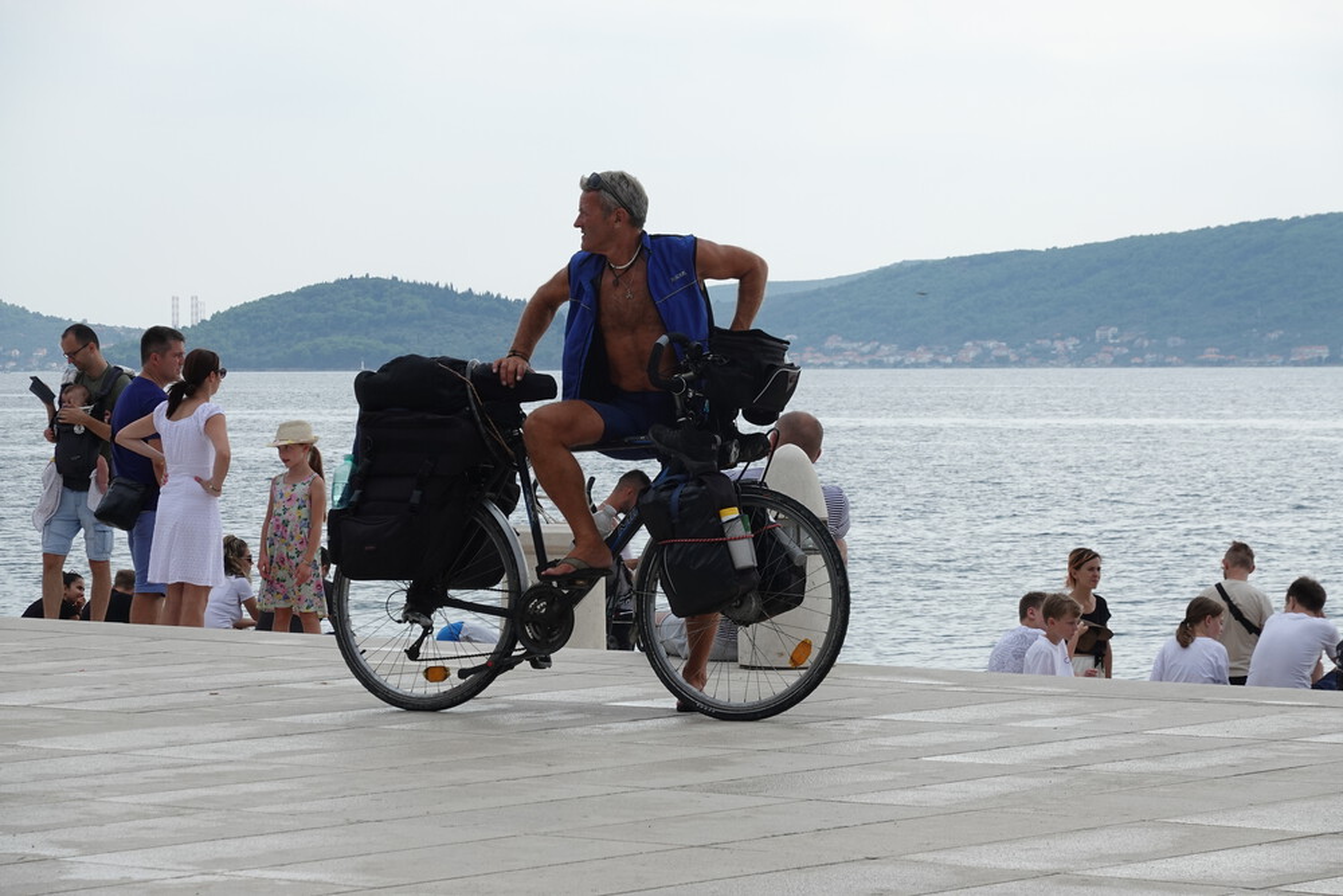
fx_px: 4925
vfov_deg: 10.4
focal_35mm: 132
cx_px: 672
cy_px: 448
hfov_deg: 15.5
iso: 125
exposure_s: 1/200
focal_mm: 47.86
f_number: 8
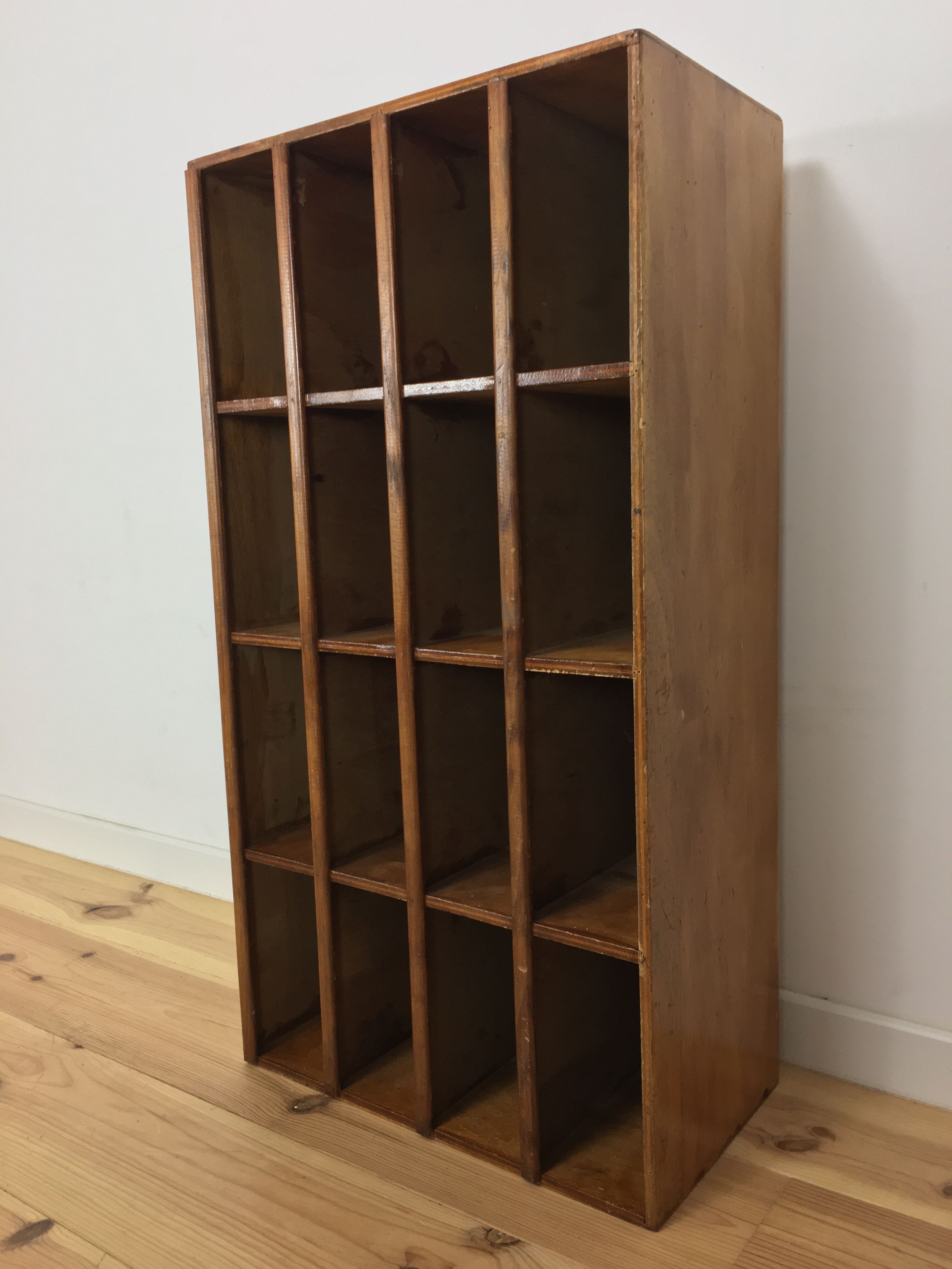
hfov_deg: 48.2
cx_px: 476
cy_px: 634
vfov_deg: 61.7
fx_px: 1063
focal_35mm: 29
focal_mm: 4.15
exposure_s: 1/33
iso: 64
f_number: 2.2
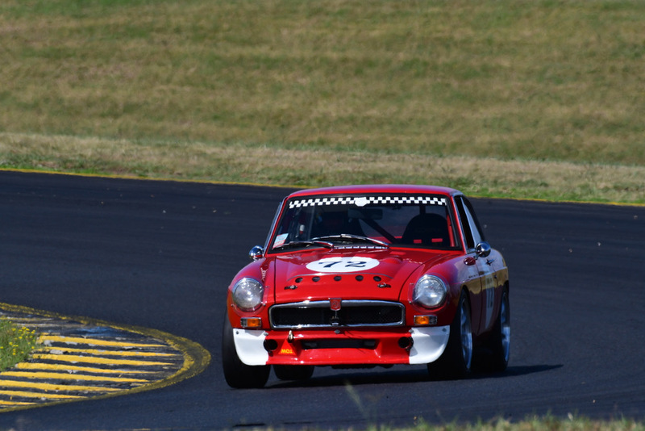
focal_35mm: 750
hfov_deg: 2.7
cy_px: 216
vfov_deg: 1.8
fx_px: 13442
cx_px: 322
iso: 250
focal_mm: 500
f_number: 11
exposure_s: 1/640
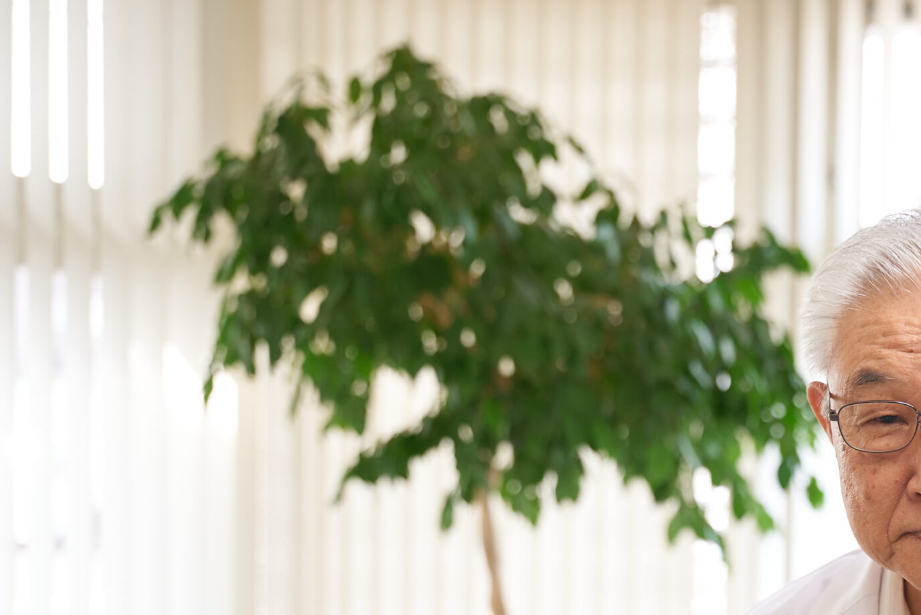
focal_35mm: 81
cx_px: 803
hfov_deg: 24.4
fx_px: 2076
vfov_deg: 16.6
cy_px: 551
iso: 320
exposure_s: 1/100
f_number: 2.8
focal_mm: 43.6
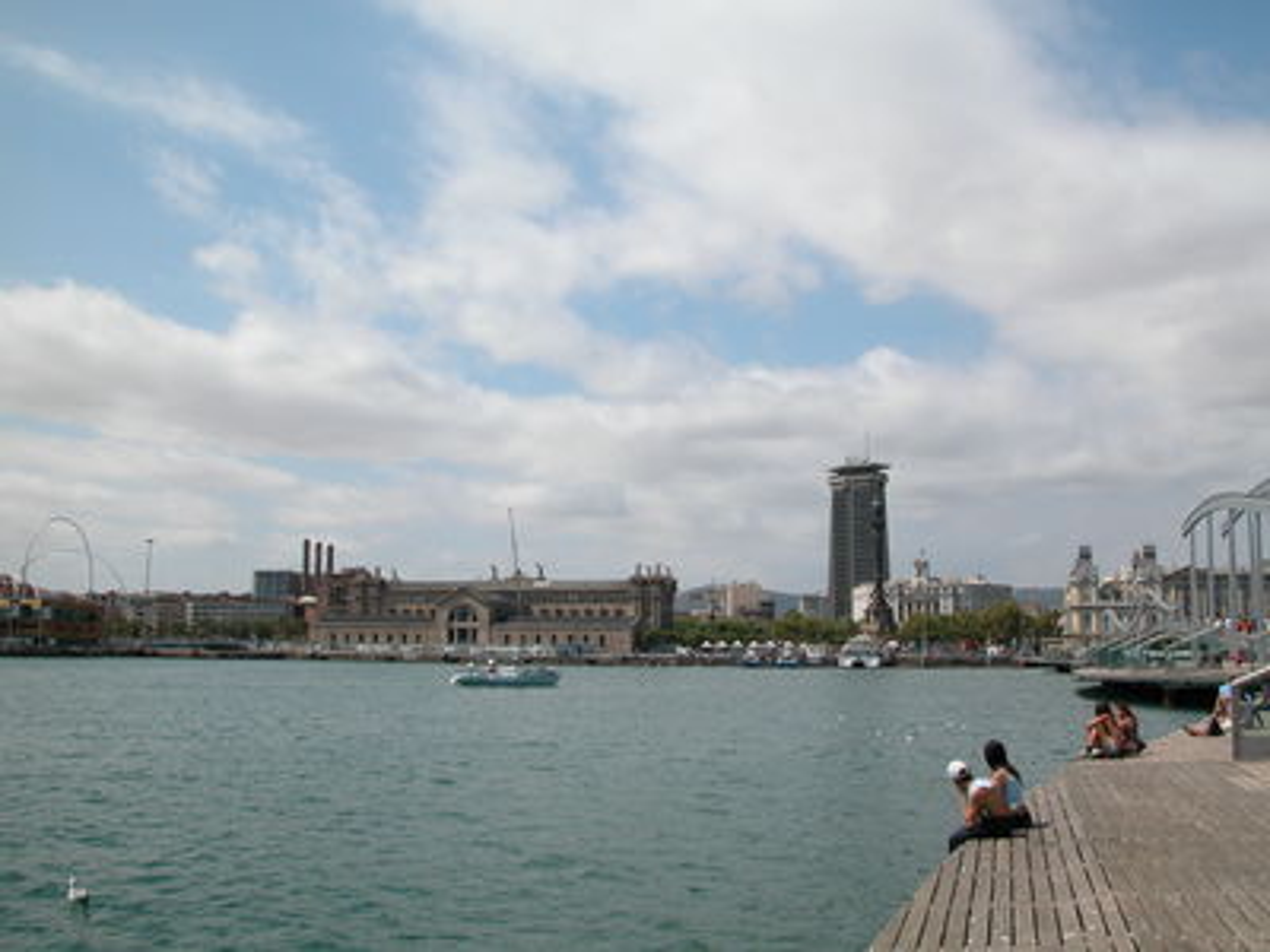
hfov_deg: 52.6
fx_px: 1284
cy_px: 476
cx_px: 635
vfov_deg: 40.7
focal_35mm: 35
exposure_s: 1/376
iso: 100
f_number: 8
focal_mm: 8.9
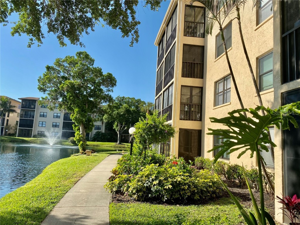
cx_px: 150
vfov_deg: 53.1
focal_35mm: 26
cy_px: 112
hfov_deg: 67.3
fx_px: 225
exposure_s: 1/2625
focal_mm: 4.25
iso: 32
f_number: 1.8
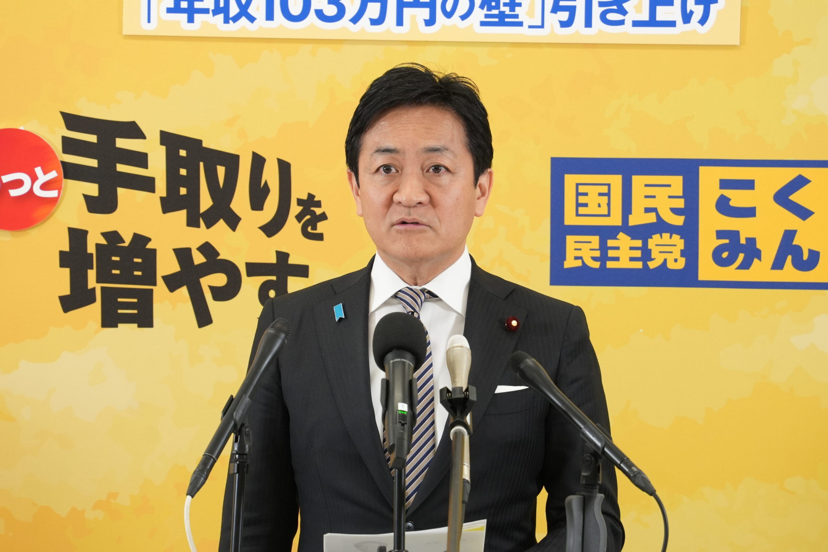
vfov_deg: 4.6
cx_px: 414
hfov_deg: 6.9
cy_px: 276
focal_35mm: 300
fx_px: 6900
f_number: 5.6
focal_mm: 200
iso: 1600
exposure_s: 1/125
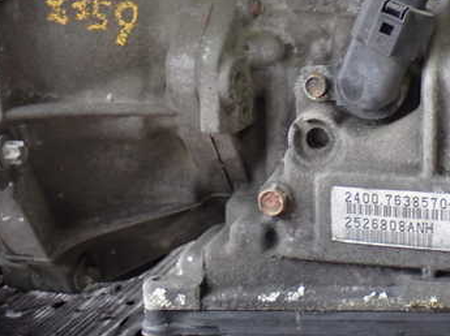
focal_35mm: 101
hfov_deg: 19.4
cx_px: 321
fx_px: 1312
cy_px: 78
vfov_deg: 14.6
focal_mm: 10.35
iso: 400
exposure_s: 1/60
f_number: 3.5
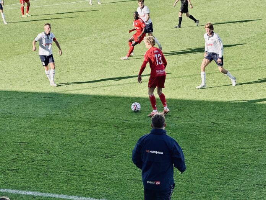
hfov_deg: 16.4
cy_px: 100
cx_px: 133
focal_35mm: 120
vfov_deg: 12.3
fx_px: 922
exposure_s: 1/546
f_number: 2.8
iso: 64
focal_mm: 15.66
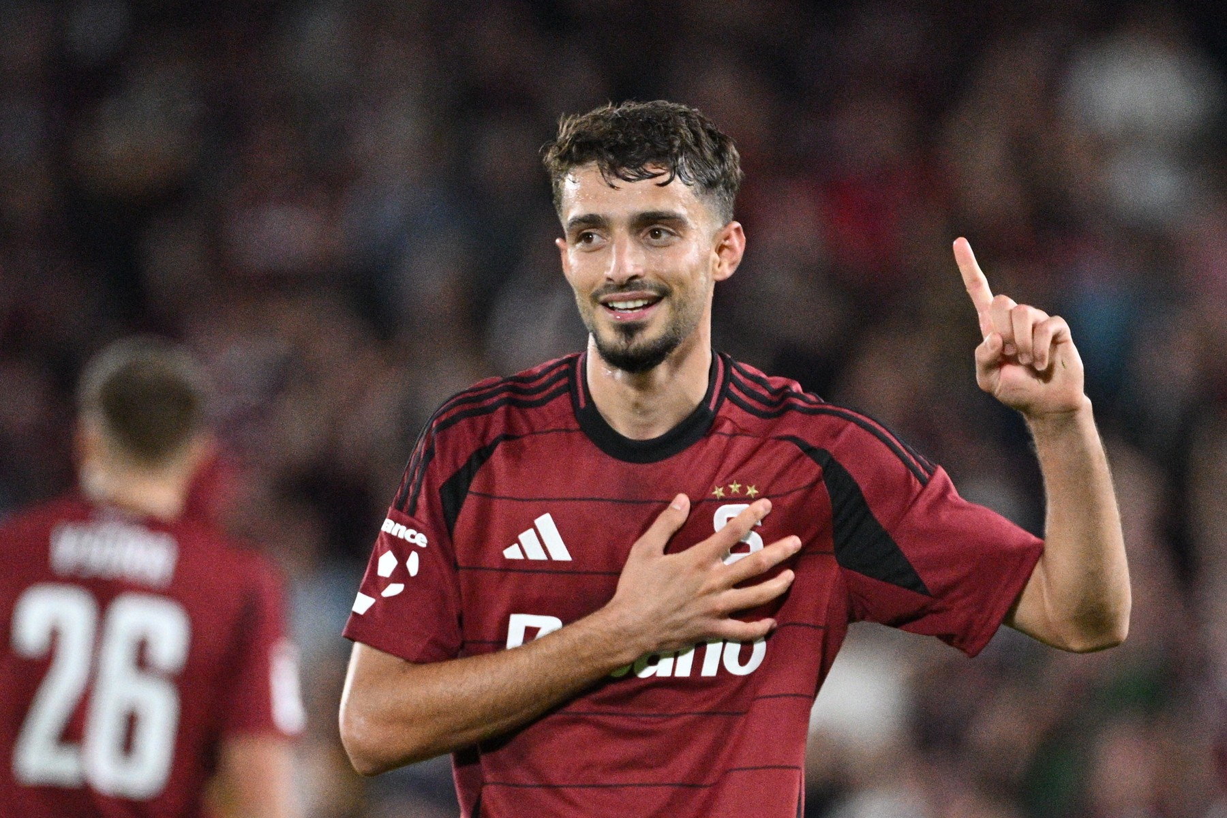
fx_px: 13632
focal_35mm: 400
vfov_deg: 3.4
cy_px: 409
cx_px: 614
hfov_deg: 5.2
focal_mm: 400
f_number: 4
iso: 4000
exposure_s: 1/1250
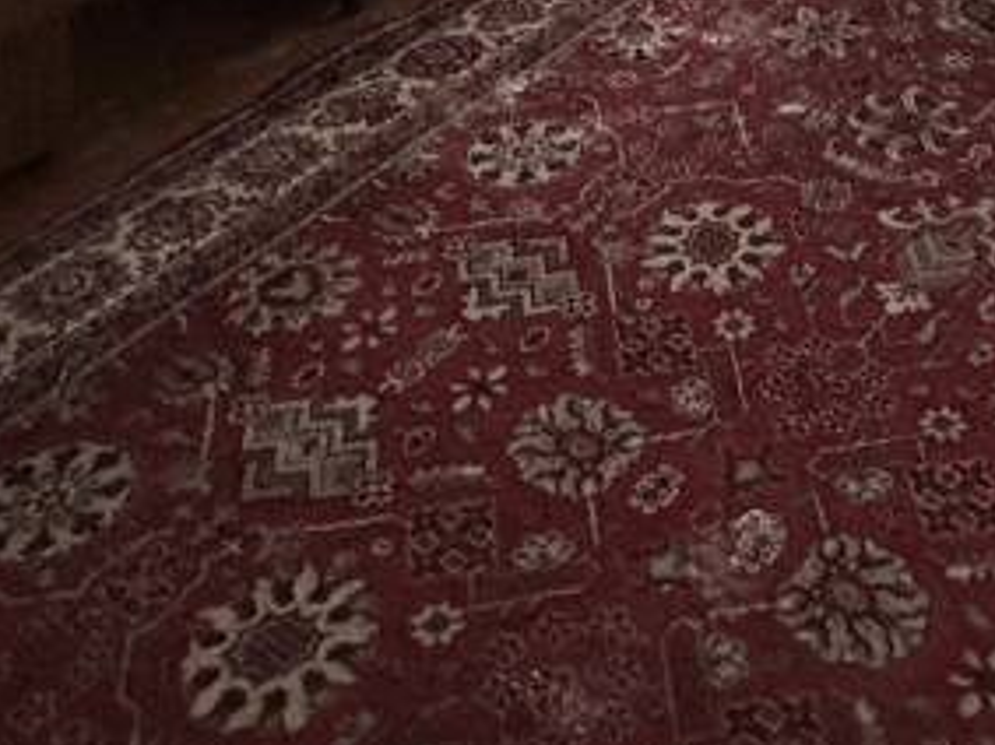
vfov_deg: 18.3
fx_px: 1781
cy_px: -613
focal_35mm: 62
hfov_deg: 30.8
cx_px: 703
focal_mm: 2.22
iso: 250
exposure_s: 1/99
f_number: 2.2
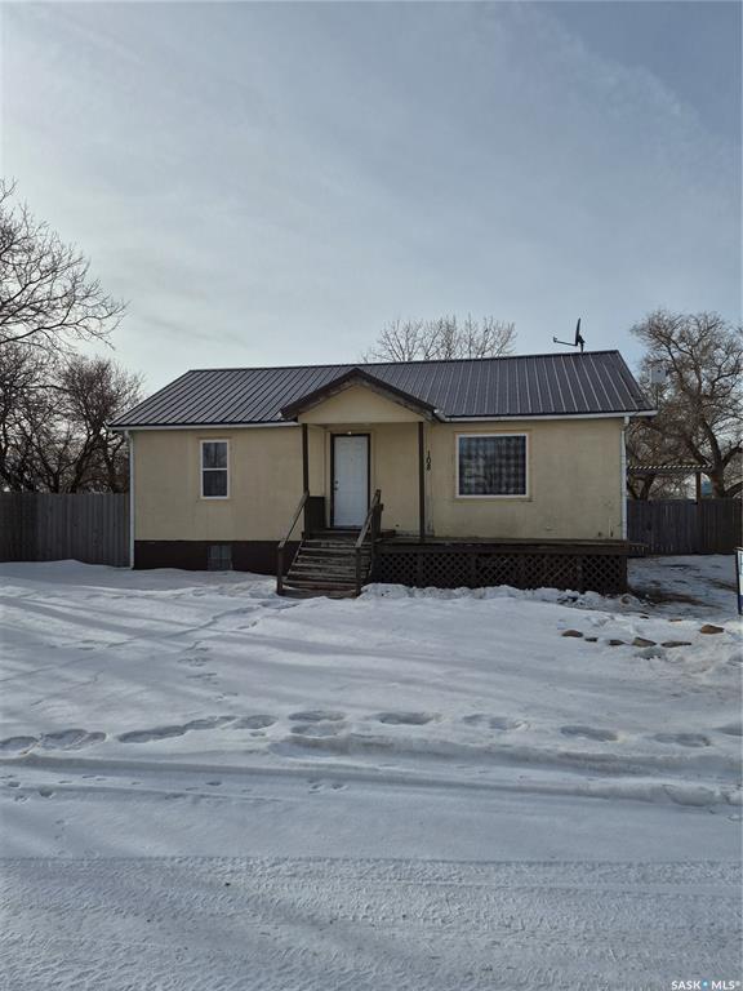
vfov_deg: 73.9
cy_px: 496
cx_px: 372
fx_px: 658
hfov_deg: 58.9
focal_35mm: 23
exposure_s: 1/7696
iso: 64
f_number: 1.8
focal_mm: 5.4
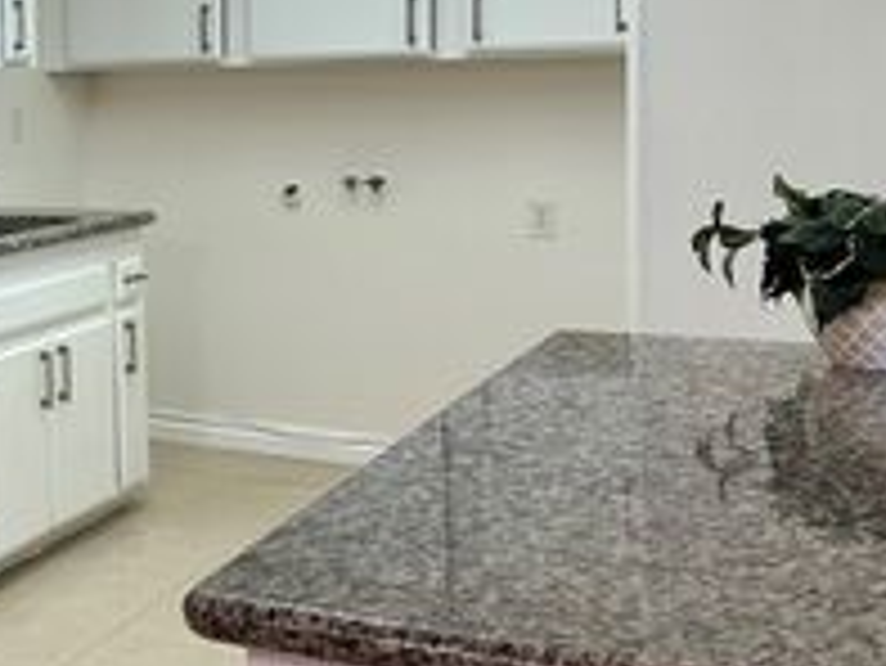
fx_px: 1562
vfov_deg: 23.8
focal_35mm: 61
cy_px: 160
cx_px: -58
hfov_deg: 29.0
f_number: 1.78
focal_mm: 6.86
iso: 80
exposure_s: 1/120
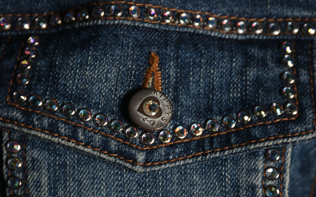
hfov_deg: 9.8
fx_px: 1852
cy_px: 92
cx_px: 158
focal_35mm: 215
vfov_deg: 6.1
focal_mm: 140
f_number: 10
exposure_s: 1/125
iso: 200
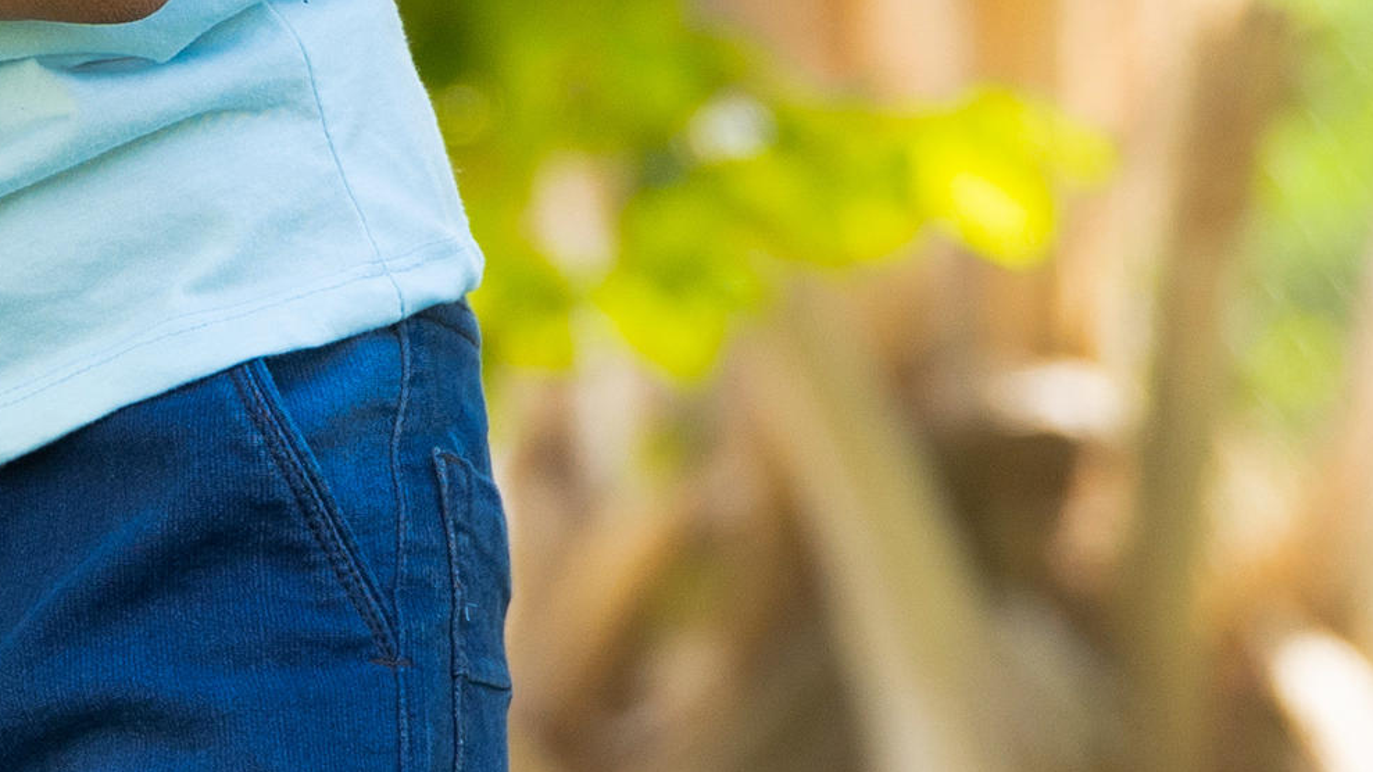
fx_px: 22751
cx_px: -1015
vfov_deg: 1.9
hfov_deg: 3.4
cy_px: -587
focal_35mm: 625
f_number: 4
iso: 400
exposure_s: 1/500
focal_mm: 118
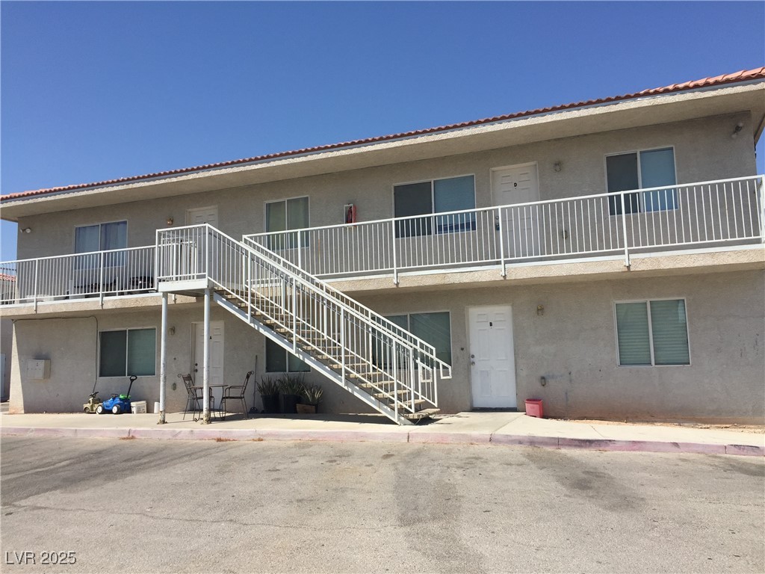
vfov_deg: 48.2
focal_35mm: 29
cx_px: 382
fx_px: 641
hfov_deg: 61.7
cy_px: 287
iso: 32
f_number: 2.2
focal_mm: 4.15
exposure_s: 1/2825
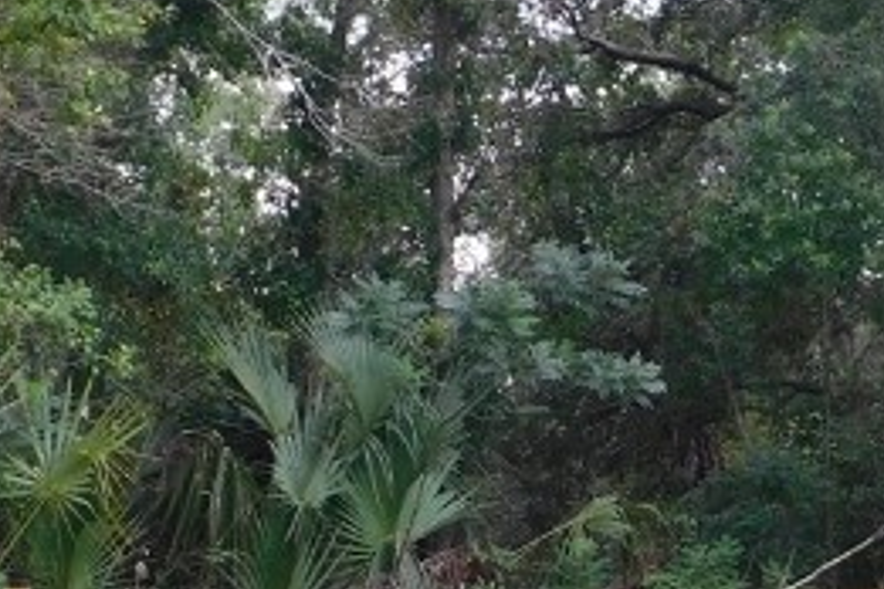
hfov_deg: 21.7
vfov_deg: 14.5
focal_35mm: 94
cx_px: 518
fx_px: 2308
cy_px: 487
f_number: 3
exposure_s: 1/30
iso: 125
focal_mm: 4
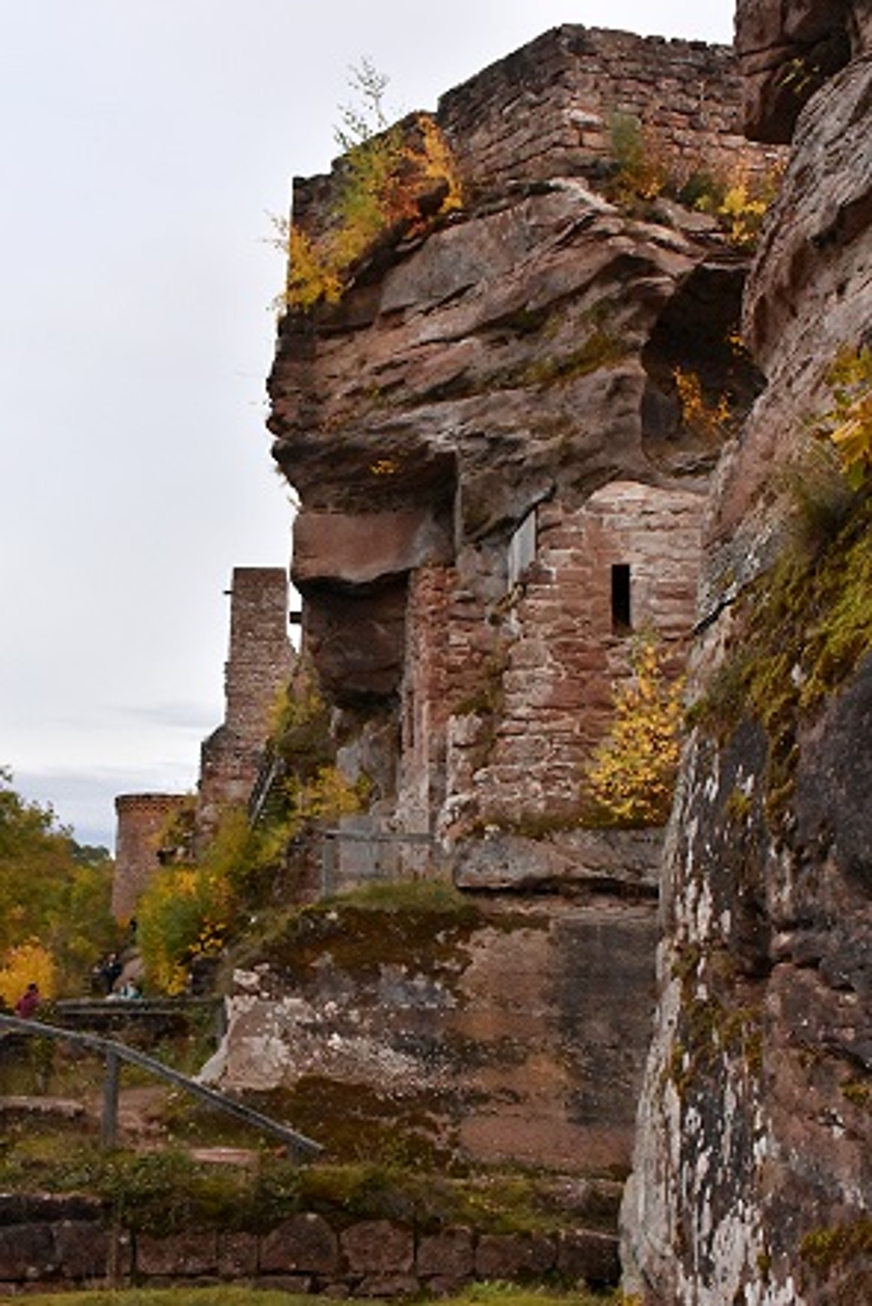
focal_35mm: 39
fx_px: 1416
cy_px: 653
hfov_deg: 34.2
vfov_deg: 49.5
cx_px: 436
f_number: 8
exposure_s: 1/8000
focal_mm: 26
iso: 5600
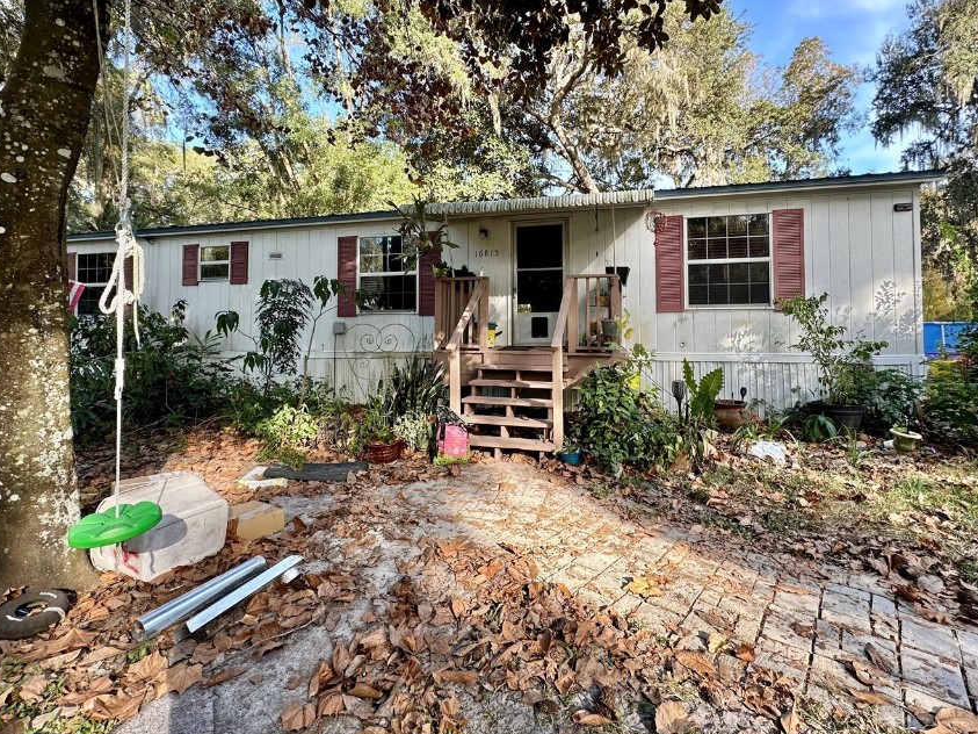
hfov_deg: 91.0
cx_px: 504
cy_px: 315
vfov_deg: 74.3
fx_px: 480
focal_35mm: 17
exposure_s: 1/132
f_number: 2.2
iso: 40
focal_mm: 2.22
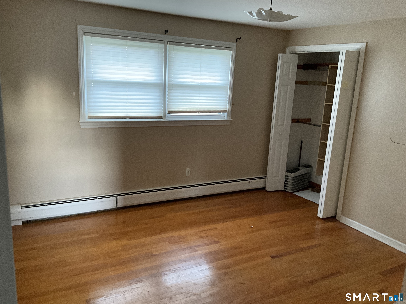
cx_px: 203
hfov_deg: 61.7
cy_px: 152
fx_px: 340
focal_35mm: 29
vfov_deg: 48.2
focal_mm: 3
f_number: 1.8
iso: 320
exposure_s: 1/55
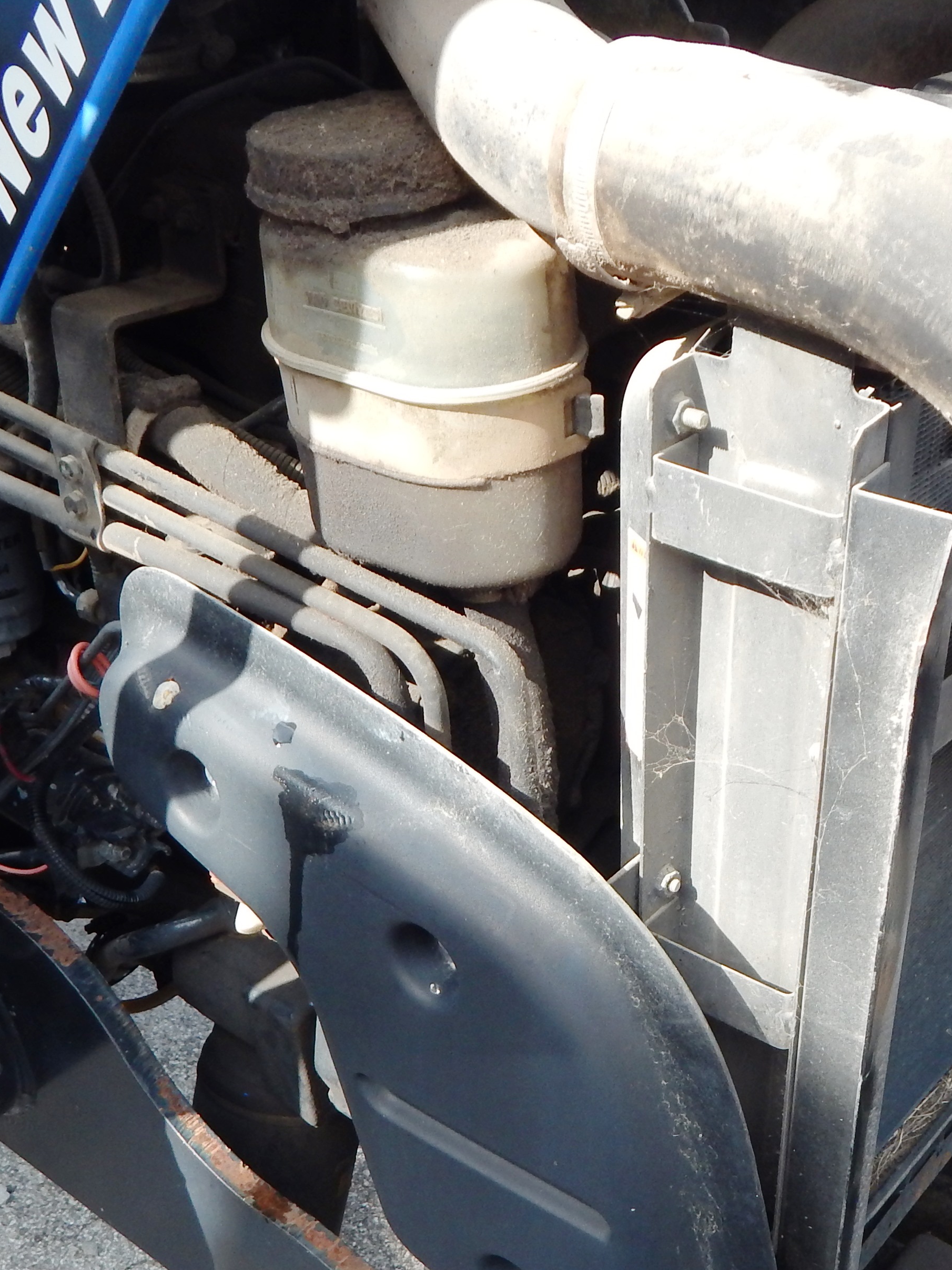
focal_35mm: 42
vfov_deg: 44.4
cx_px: 671
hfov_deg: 33.9
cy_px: 807
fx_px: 1540
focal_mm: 4
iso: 125
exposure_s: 1/400
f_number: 3
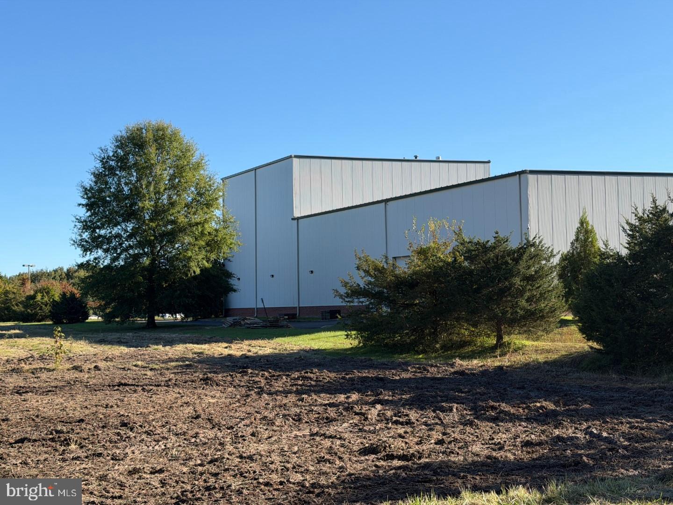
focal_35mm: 48
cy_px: 252
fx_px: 933
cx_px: 336
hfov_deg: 39.7
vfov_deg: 30.3
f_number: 1.78
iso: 64
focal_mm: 6.76
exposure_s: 1/2762
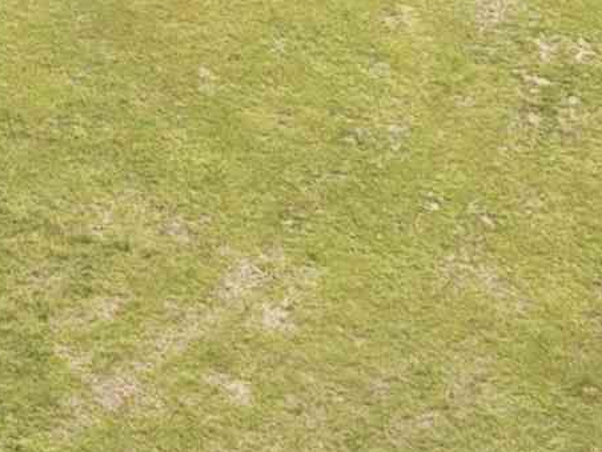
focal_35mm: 163
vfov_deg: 9.0
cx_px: -462
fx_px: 2835
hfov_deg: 11.3
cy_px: -85
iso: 160
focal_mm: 8.67
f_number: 1.8
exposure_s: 1/3000
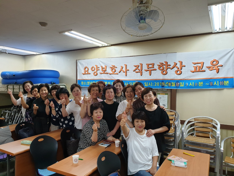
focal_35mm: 26
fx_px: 176
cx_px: 117
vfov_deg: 53.1
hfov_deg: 67.3
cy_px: 88
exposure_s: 1/60.2
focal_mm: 4.3
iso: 250
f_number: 2.4
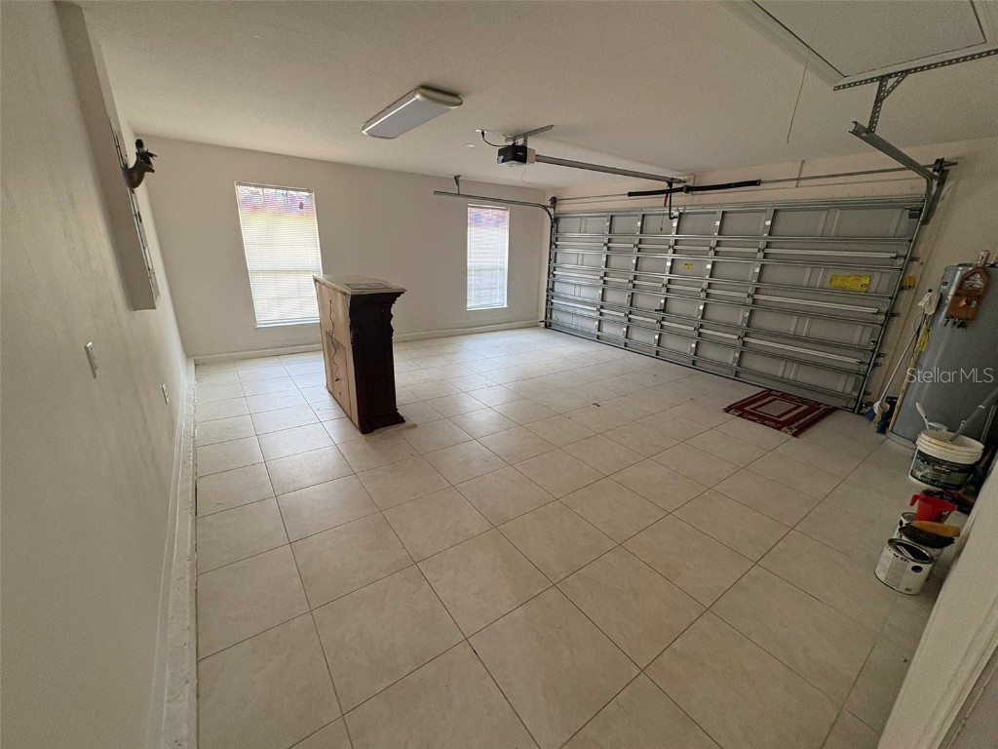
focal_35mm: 14
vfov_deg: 85.7
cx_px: 499
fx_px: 404
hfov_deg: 102.1
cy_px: 374
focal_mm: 2.22
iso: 200
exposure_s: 1/60
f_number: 2.2
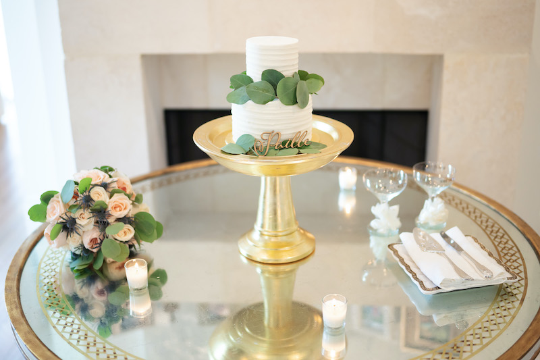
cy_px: 180
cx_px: 270
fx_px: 525
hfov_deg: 54.4
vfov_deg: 37.8
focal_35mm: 35
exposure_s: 1/400
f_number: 1.2
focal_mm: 35
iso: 640
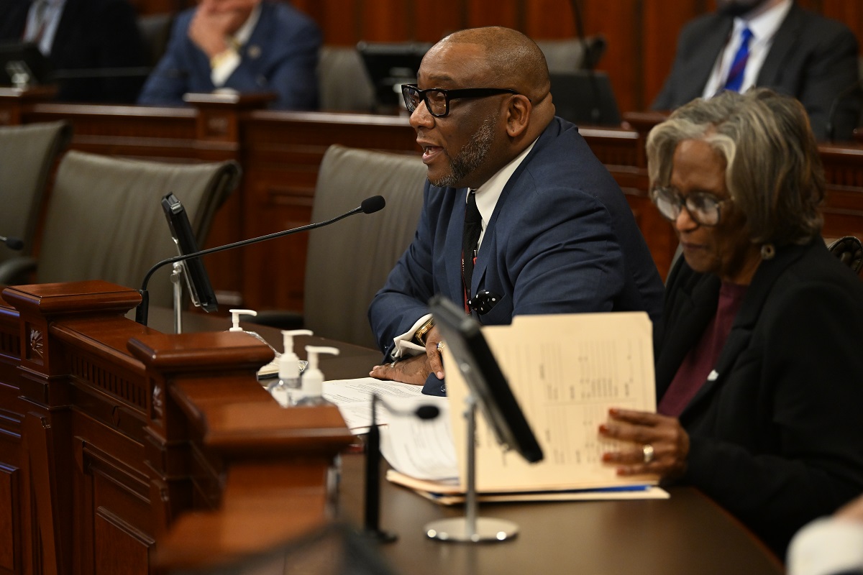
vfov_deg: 11.2
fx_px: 2924
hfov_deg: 16.8
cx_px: 432
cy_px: 288
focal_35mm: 122
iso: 3200
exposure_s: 1/160
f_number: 2.8
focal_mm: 122
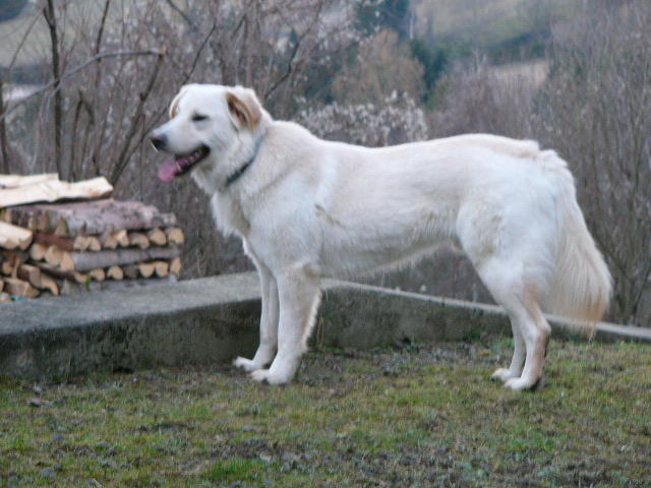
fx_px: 2482
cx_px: 326
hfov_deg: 14.9
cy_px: 244
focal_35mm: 132
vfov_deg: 11.2
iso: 100
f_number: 2.8
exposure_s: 1/15
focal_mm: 21.9
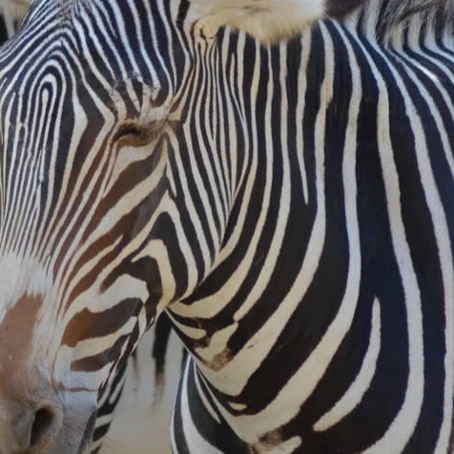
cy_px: 158
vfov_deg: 2.1
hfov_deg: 2.1
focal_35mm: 834
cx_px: -36
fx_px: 12381
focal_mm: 195
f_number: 4.8
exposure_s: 1/1000
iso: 640
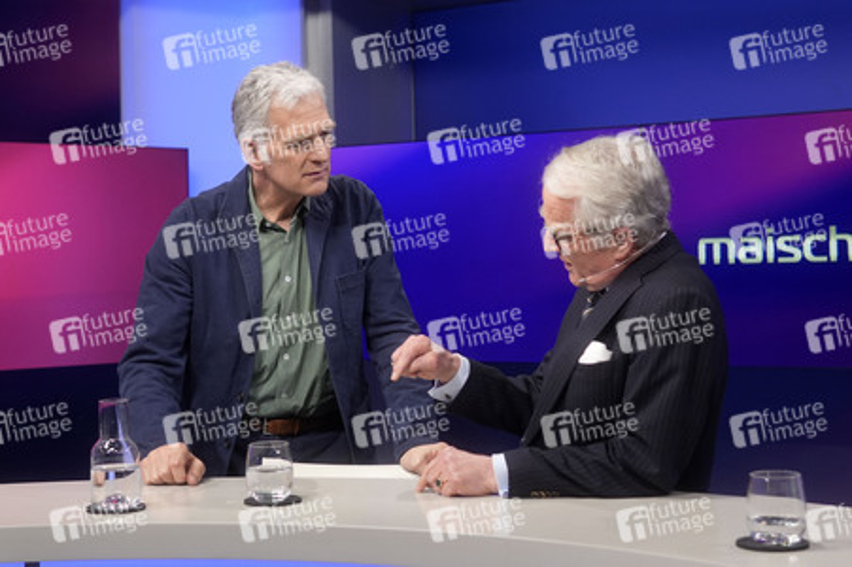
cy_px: 284
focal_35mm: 45
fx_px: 1064
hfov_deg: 43.6
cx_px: 426
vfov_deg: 29.8
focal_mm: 30
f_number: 2.2
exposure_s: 1/160
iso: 640
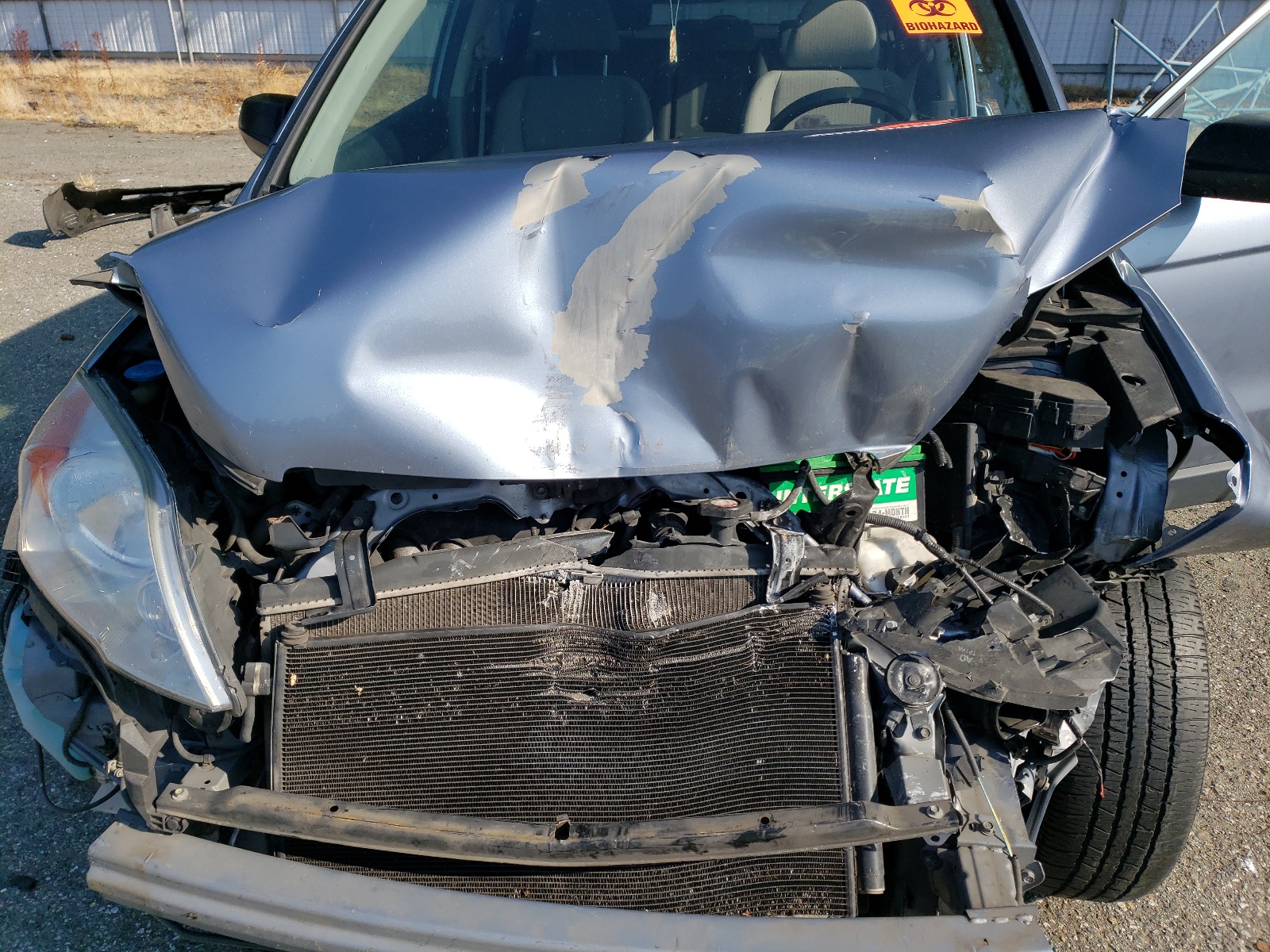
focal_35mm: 26
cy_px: 476
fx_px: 954
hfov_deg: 67.3
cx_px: 635
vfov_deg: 53.1
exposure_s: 1/2500
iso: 50
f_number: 1.5
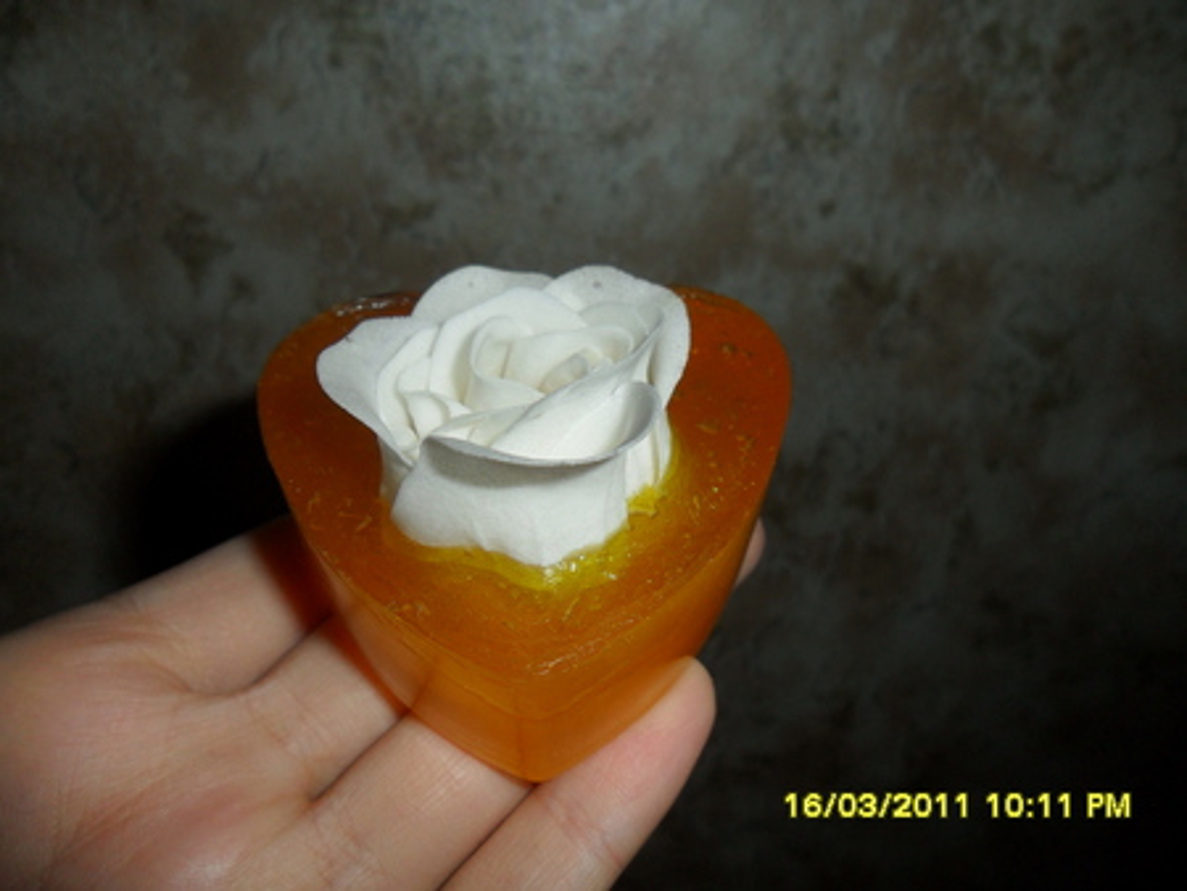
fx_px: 926
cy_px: 446
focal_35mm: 27
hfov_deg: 65.3
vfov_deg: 51.4
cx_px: 594
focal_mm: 4.9
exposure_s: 1/45
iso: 100
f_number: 8.9
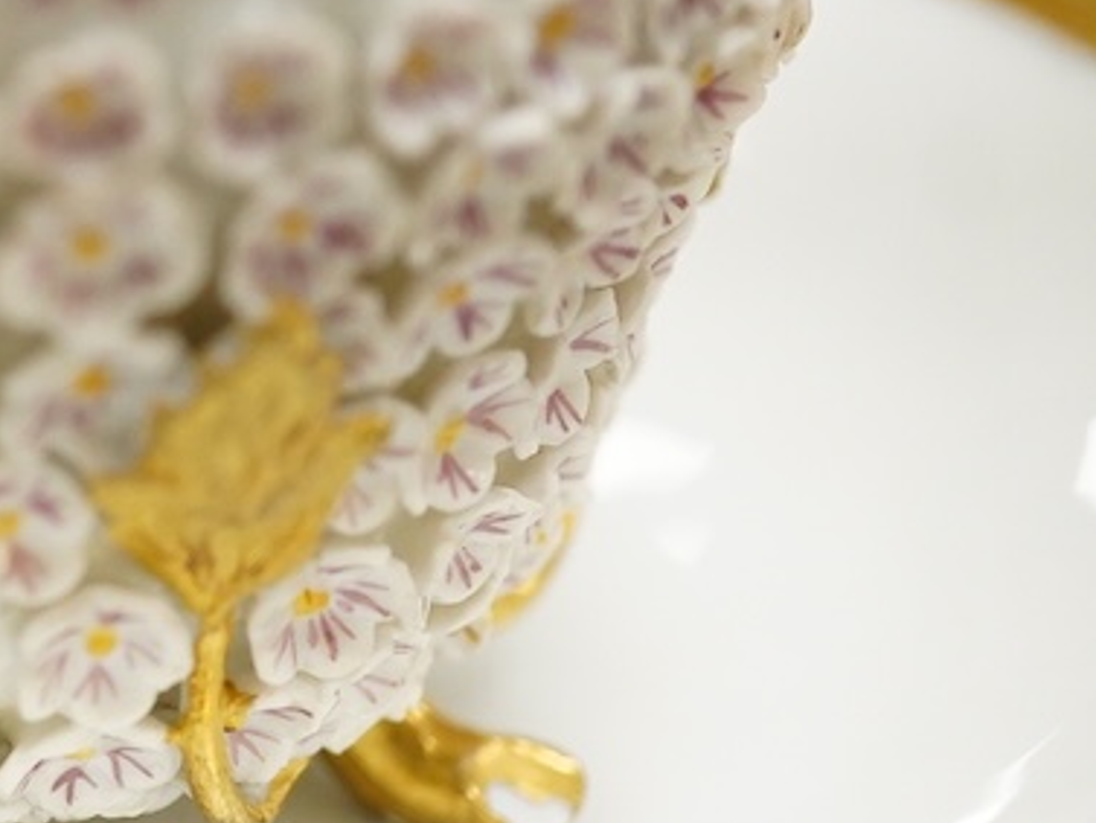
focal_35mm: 129
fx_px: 4086
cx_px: -208
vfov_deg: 11.5
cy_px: 151
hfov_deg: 14.8
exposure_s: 1/500
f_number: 3.5
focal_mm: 30
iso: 2500
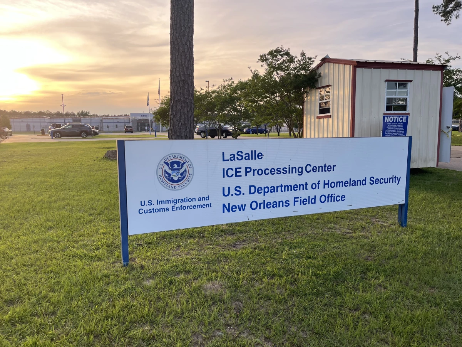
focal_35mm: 26
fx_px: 347
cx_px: 231
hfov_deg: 67.3
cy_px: 174
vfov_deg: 53.1
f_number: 1.6
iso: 50
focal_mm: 5.1
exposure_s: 1/425
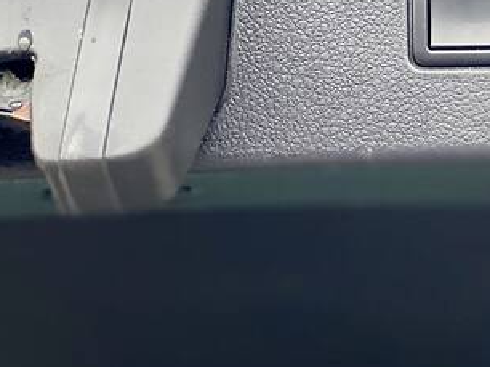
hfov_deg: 14.0
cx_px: 636
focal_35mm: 136
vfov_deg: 10.8
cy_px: -27
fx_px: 1924
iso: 80
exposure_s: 1/122
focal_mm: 6
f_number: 2
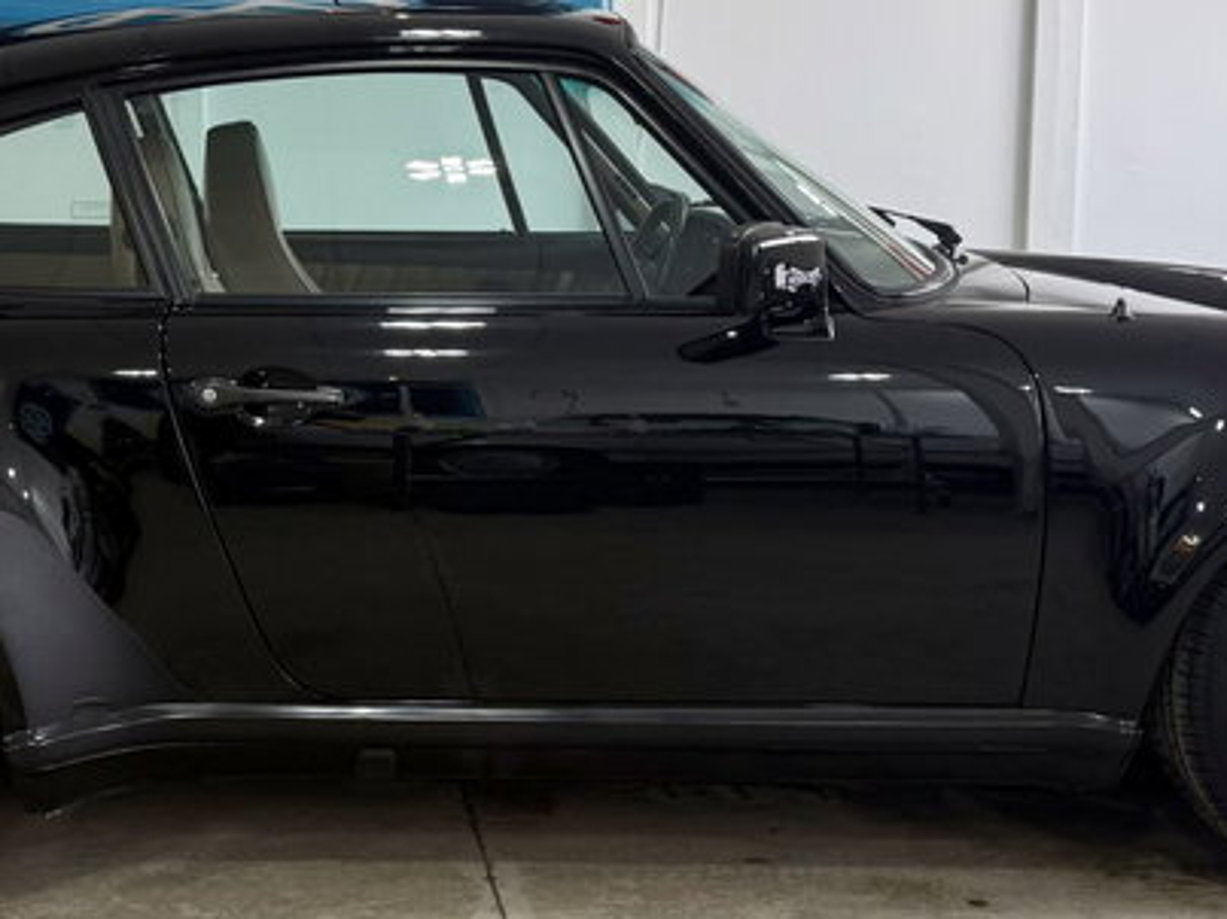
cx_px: 438
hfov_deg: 31.5
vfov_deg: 23.9
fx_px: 2162
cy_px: 341
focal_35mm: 61
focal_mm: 6.76
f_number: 1.78
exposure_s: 1/120
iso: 80
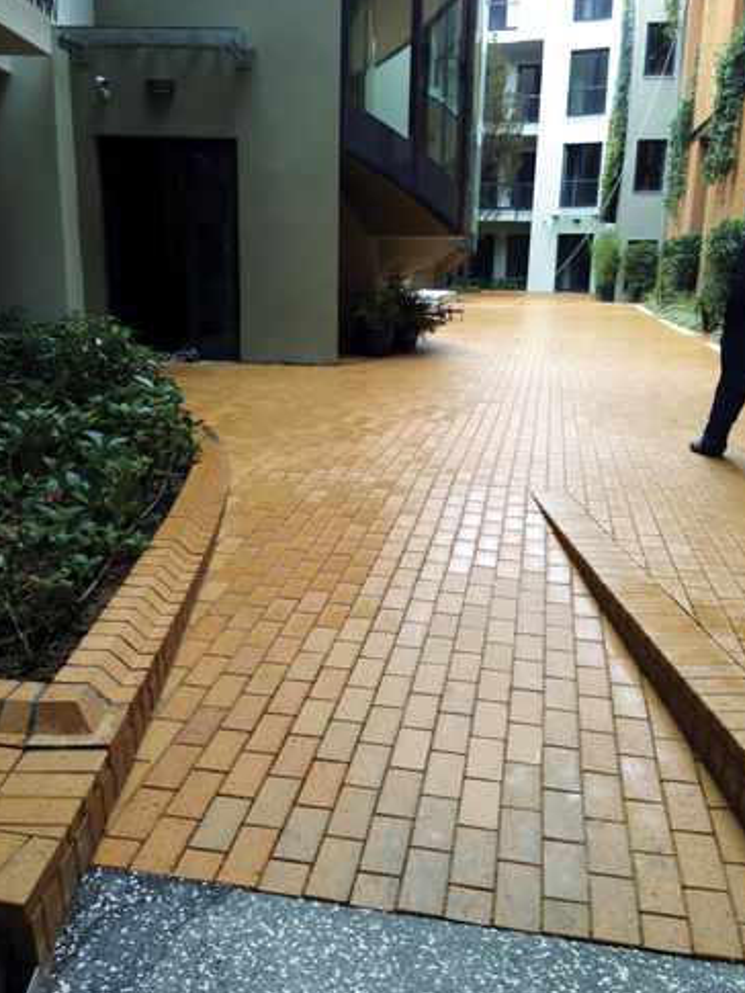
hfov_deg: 41.8
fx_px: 975
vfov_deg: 53.9
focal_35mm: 34
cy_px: 489
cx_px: 374
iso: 64
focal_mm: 4.12
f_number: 2.4
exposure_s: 1/120
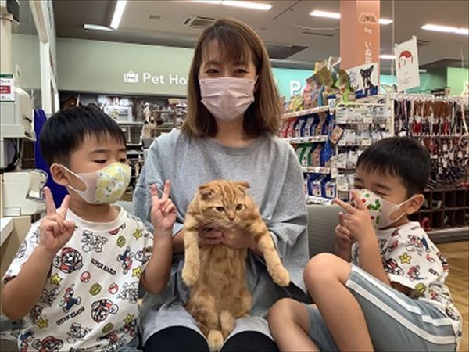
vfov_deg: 45.4
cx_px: 234
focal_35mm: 31
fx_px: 420
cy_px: 176
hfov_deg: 58.4
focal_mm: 3.3
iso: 100
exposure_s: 1/50
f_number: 2.4
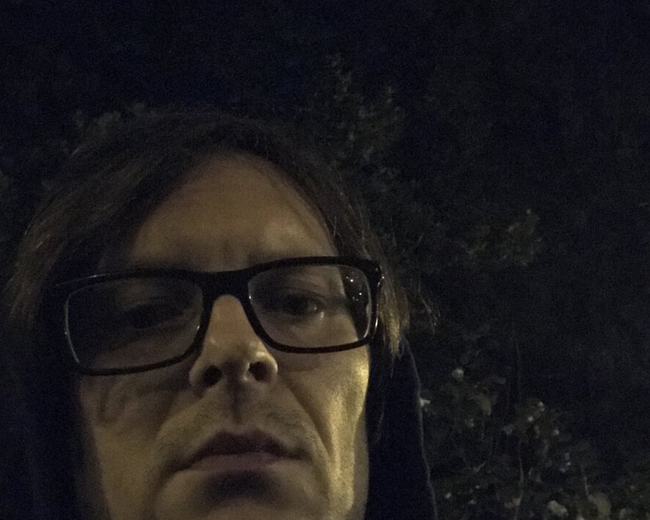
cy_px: 233
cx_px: 325
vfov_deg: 35.7
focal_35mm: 42
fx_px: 808
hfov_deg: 43.8
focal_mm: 2.87
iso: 2000
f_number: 2.2
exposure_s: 1/17
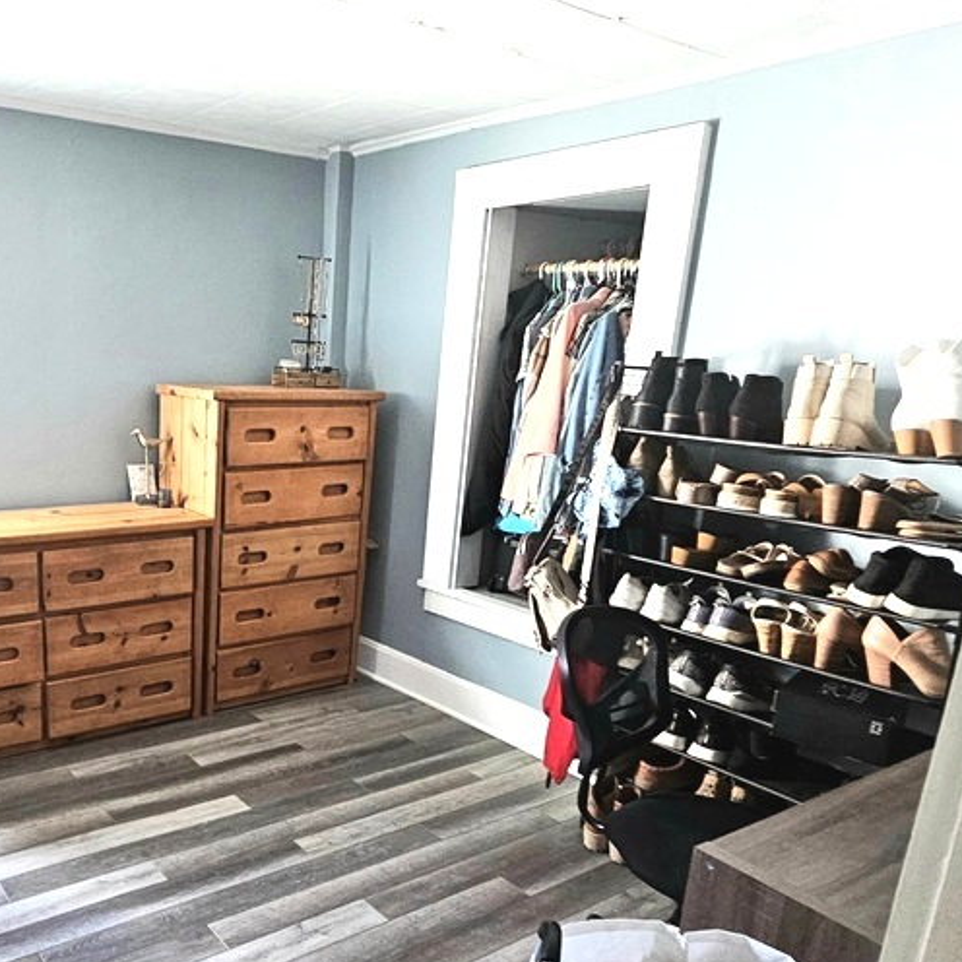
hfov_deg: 58.9
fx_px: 786
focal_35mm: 25
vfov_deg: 62.4
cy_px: 578
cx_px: 217
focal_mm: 2.2
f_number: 2.2
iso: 320
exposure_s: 1/30
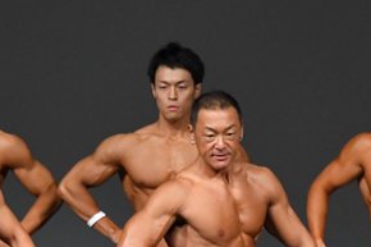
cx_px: 241
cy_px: 319
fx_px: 8260
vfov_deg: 1.7
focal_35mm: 802
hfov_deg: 2.6
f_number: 5.6
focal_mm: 200
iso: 4000
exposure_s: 1/400
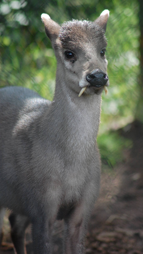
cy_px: 127
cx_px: 83
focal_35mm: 378
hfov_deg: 3.2
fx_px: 2548
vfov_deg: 5.7
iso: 800
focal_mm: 240
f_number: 5
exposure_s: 1/320
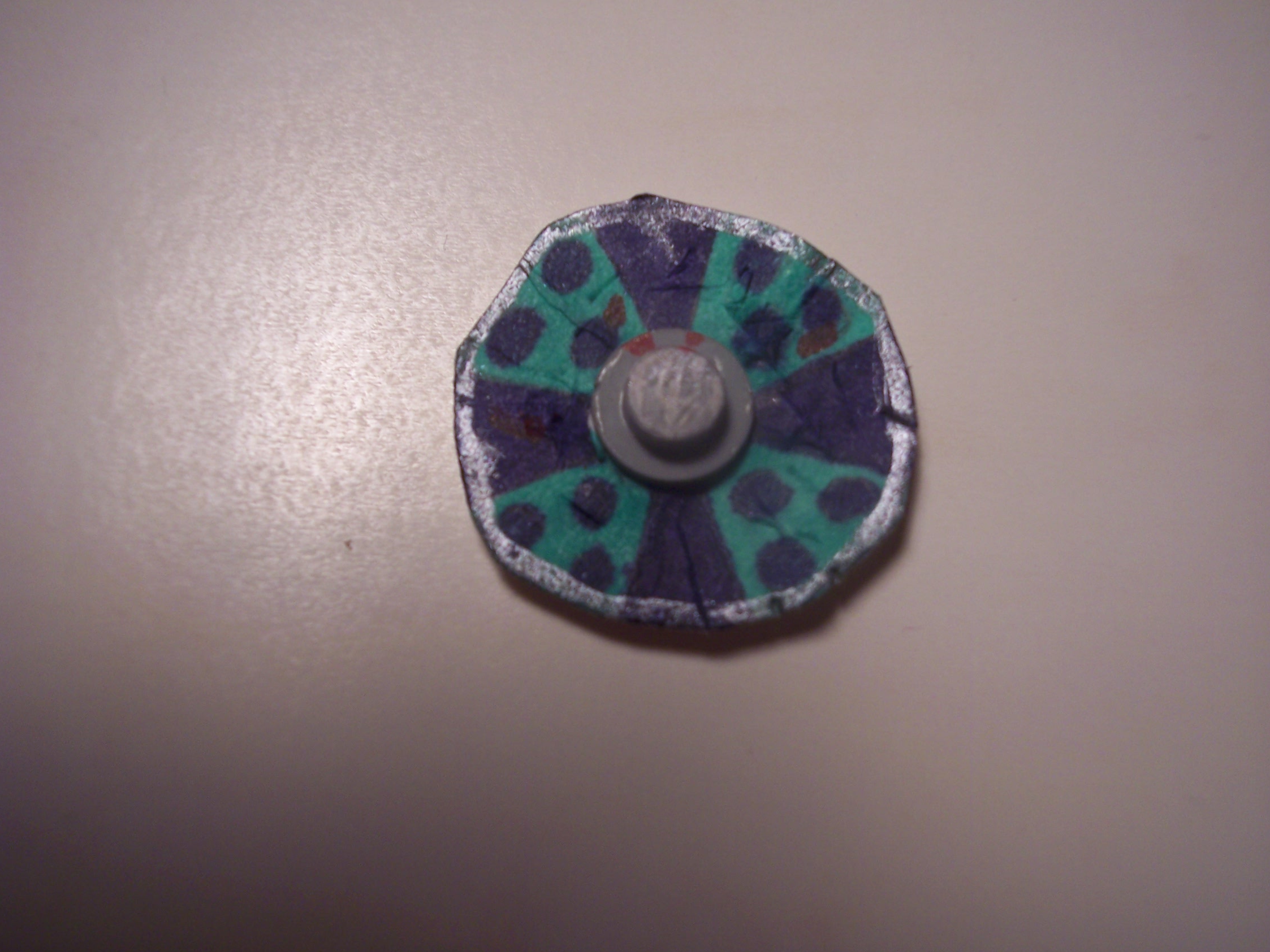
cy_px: 470
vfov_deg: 36.0
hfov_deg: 46.8
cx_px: 632
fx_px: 1468
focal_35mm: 40
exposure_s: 1/45
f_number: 3.4
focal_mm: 8
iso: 100
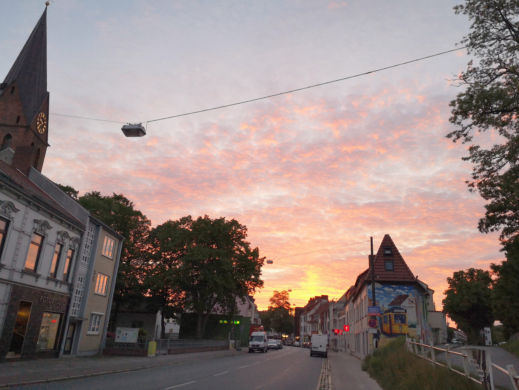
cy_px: 175
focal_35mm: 30
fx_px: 450
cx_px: 277
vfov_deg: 46.7
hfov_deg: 59.9
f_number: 1.8
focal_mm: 4
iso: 100
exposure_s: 1/180
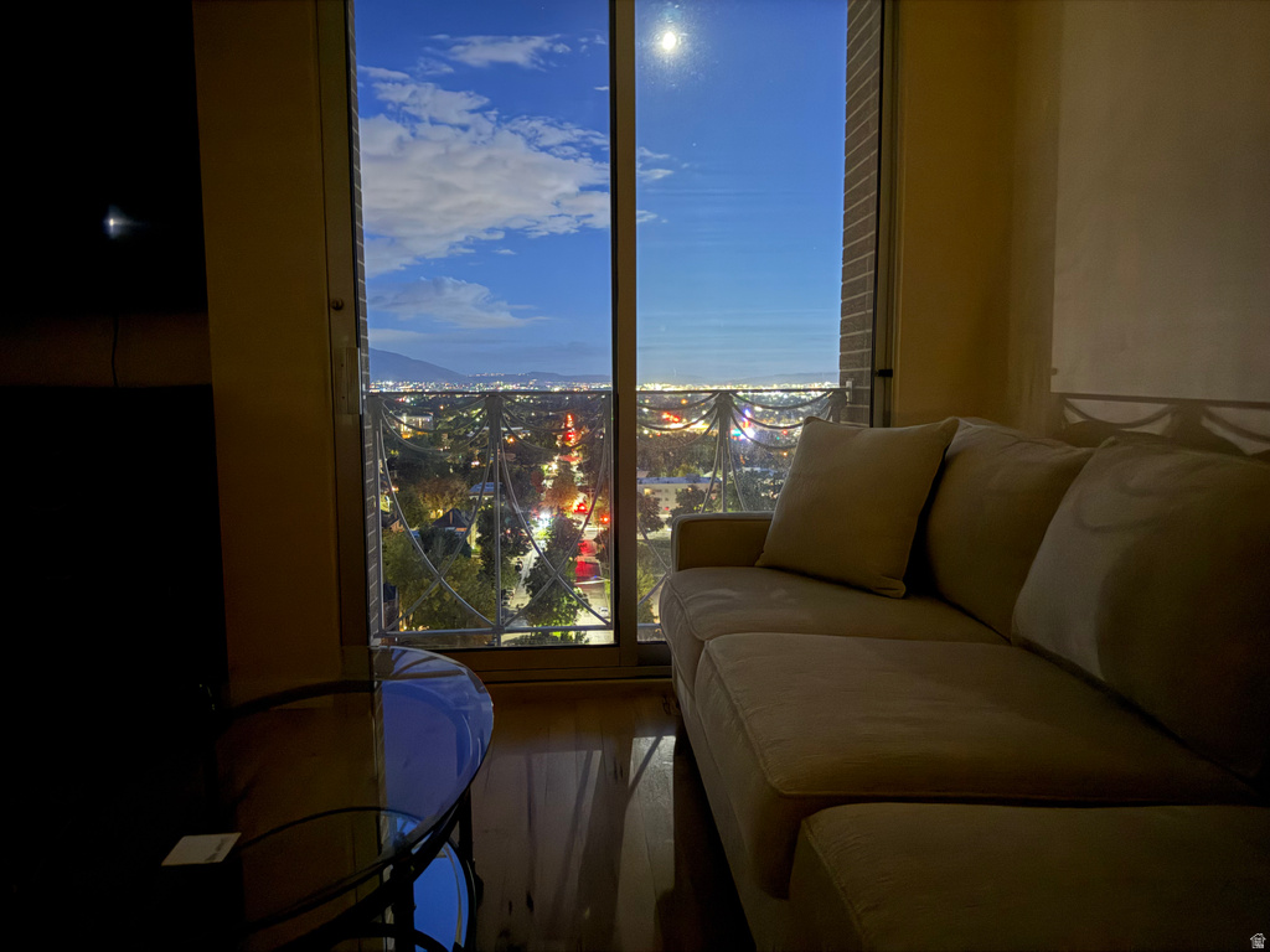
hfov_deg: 71.6
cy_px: 476
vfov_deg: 56.8
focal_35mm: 24
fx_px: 881
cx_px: 635
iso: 4000
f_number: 1.78
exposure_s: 1/2
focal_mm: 6.76
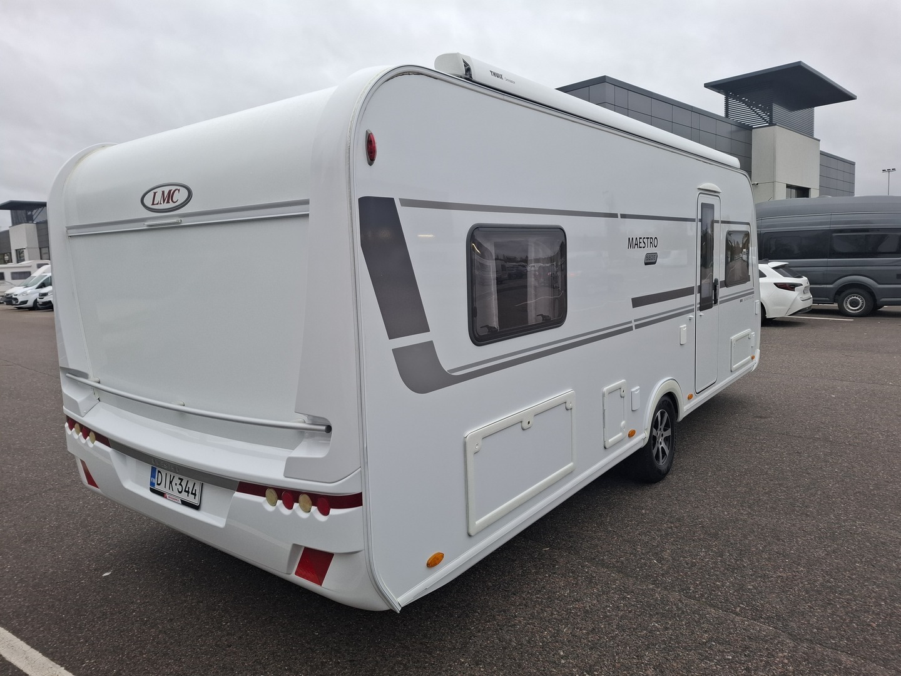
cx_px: 450
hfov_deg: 73.9
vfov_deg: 58.9
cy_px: 338
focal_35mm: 23
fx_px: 599
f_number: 1.8
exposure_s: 1/117
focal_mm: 5.54
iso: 50
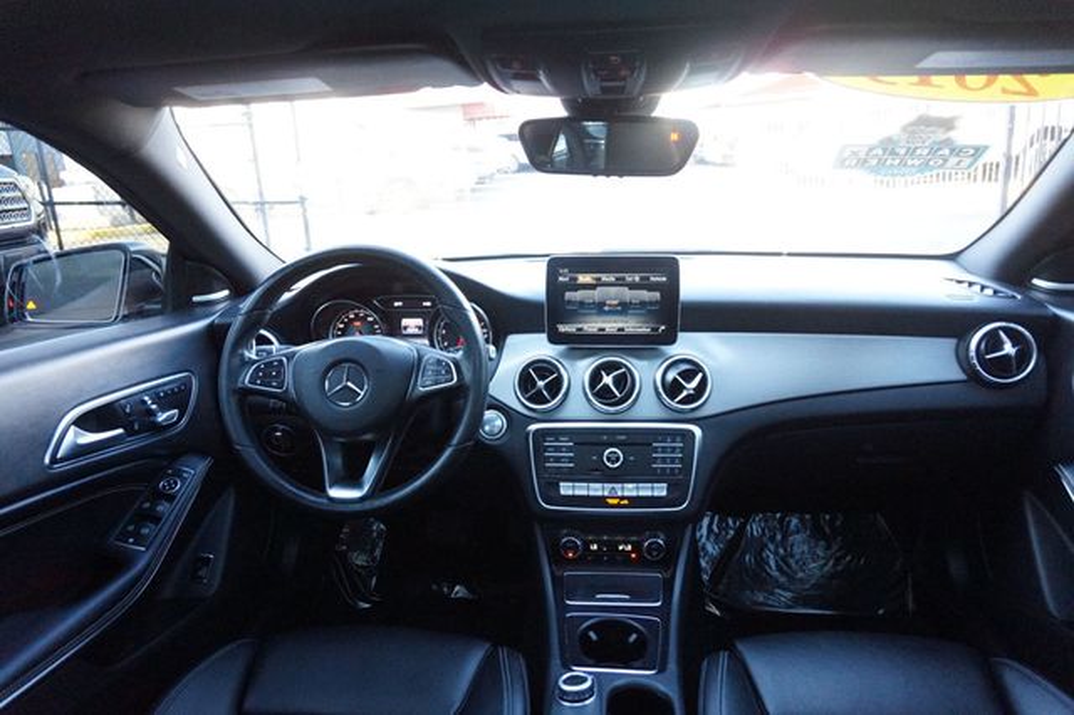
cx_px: 537
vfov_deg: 53.1
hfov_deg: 73.8
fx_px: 716
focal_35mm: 24
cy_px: 358
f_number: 3.5
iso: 2500
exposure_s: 1/160
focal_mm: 16
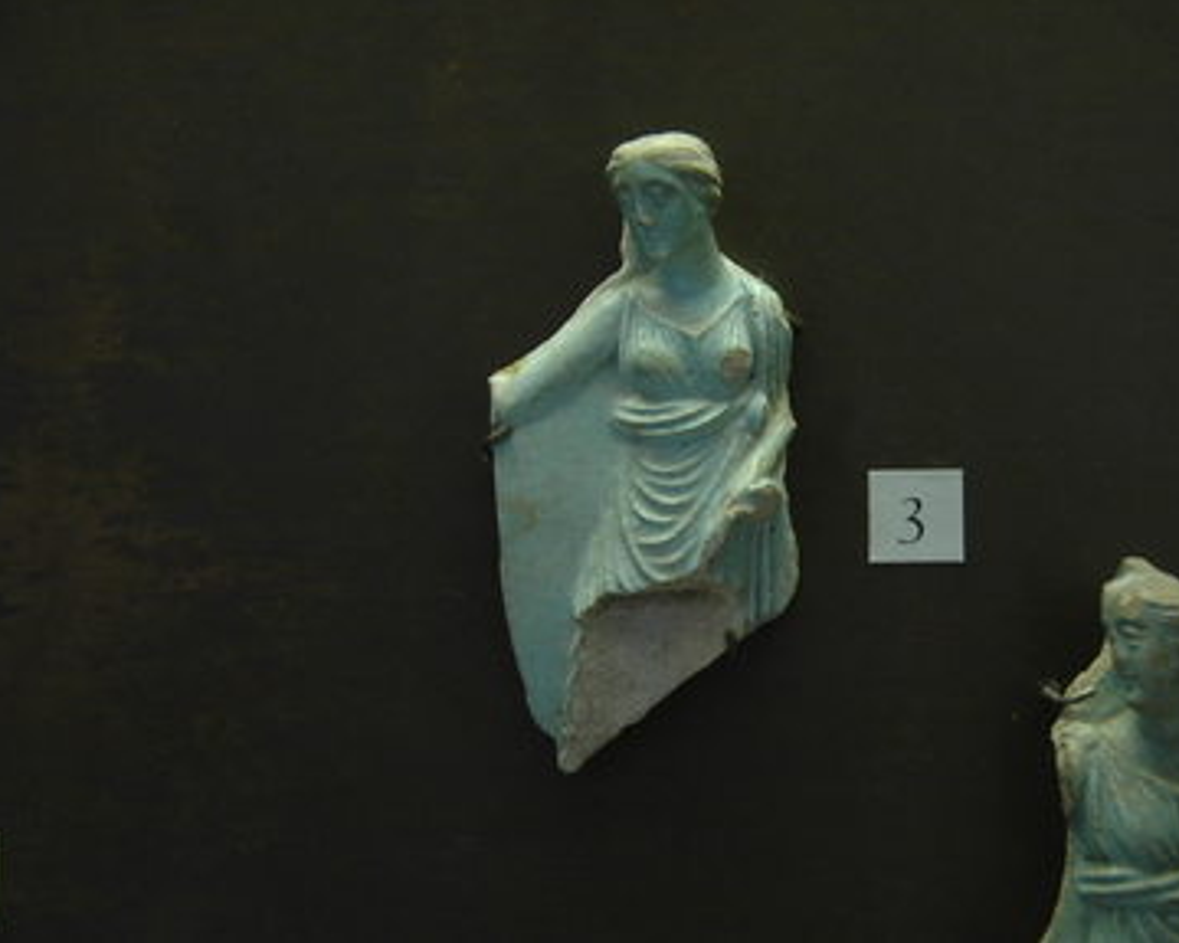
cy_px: 468
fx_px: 3001
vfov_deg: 17.9
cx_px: 684
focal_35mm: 86
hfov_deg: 22.2
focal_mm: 50
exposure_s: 1/6
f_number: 4.8
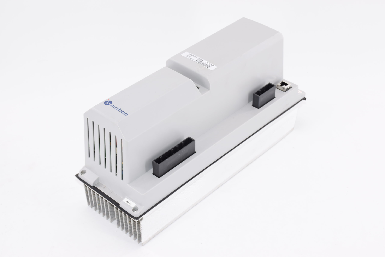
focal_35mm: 63
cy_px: 128
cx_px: 192
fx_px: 674
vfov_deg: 21.6
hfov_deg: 31.9
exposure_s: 1/40
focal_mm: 42
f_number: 13
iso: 200
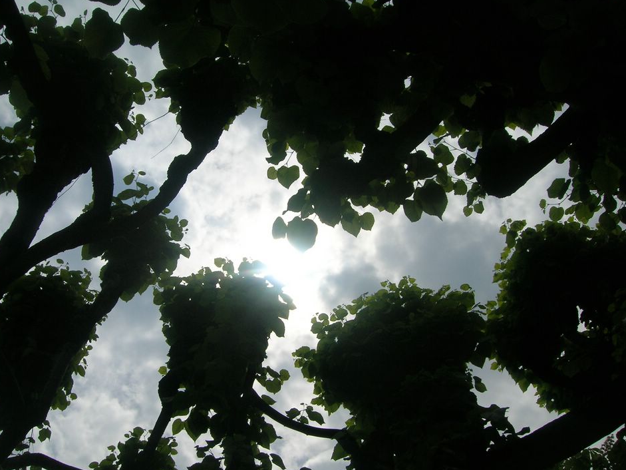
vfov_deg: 38.7
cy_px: 238
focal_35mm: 37
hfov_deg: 50.1
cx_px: 289
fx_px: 669
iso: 50
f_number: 4.9
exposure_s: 1/3003
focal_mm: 5.7
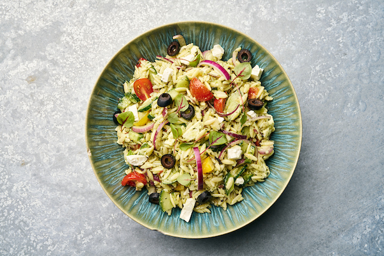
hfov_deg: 39.6
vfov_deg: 27.0
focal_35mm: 50
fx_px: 533
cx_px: 192
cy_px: 128
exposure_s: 1/125
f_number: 8
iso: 200
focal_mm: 50
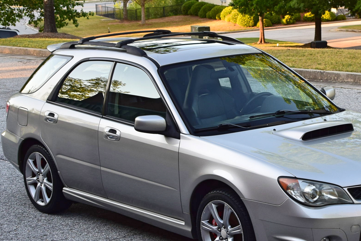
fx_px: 1003
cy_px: 165
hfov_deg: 20.3
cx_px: 234
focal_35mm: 100
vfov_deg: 13.7
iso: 400
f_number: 8
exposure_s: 1/80
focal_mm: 35
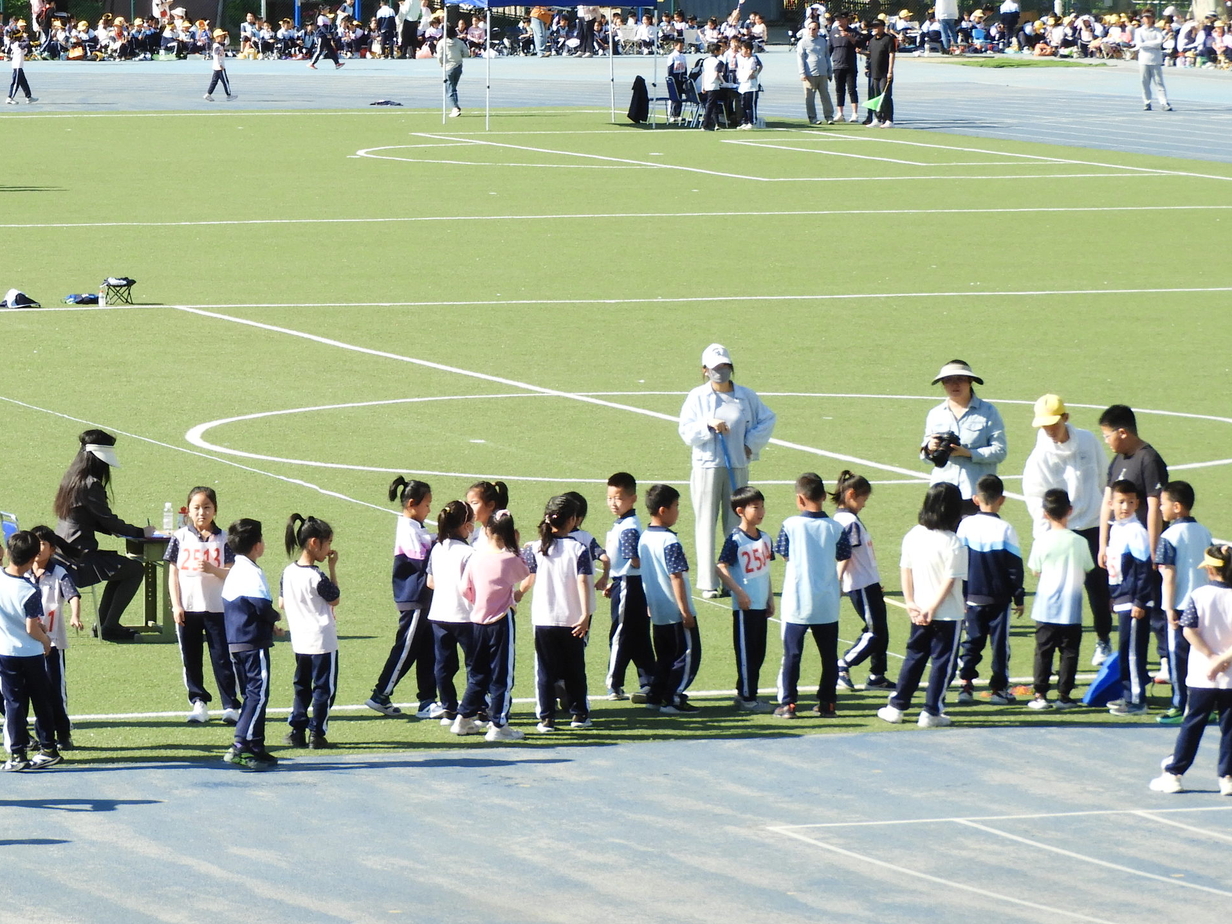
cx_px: 234
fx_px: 7582
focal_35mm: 213
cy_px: 154
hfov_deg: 9.3
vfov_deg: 7.0
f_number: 5
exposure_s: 1/320
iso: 100
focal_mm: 22.4
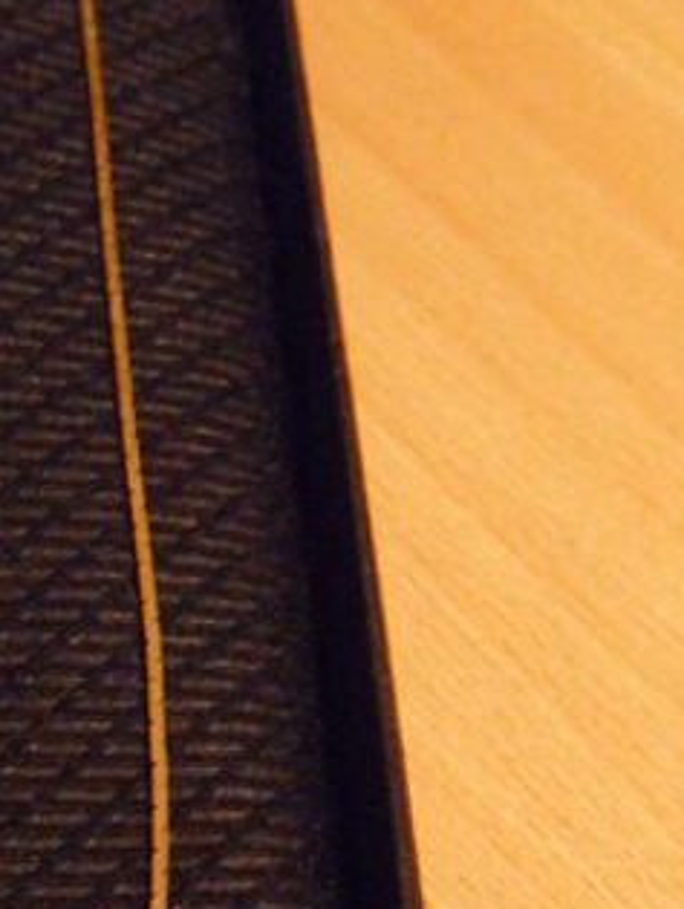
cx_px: -3
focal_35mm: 71
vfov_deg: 26.5
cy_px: 808
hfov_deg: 20.1
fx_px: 1867
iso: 800
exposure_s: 1/8
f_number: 3.5
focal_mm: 6.3
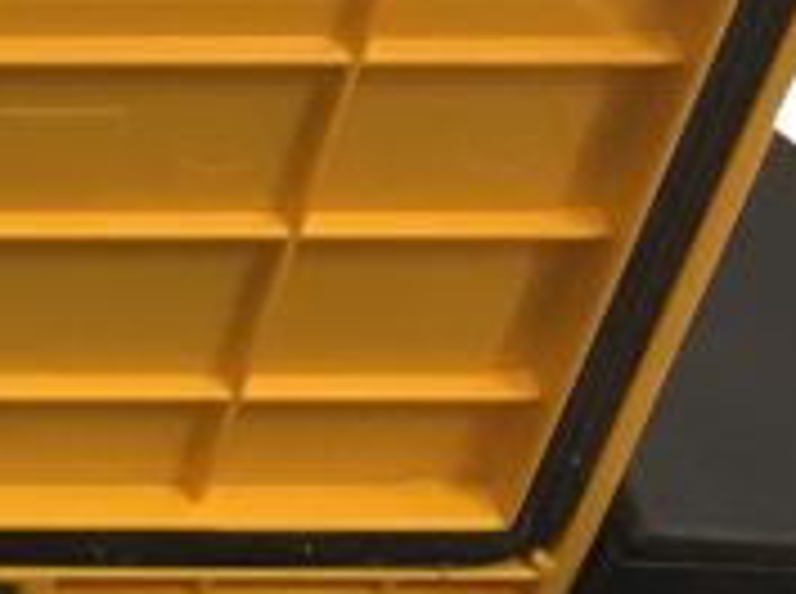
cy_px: 972
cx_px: -1439
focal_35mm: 197
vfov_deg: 7.4
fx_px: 4521
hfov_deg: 8.7
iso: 80
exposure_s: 1/30
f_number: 2.2
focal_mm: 4.15
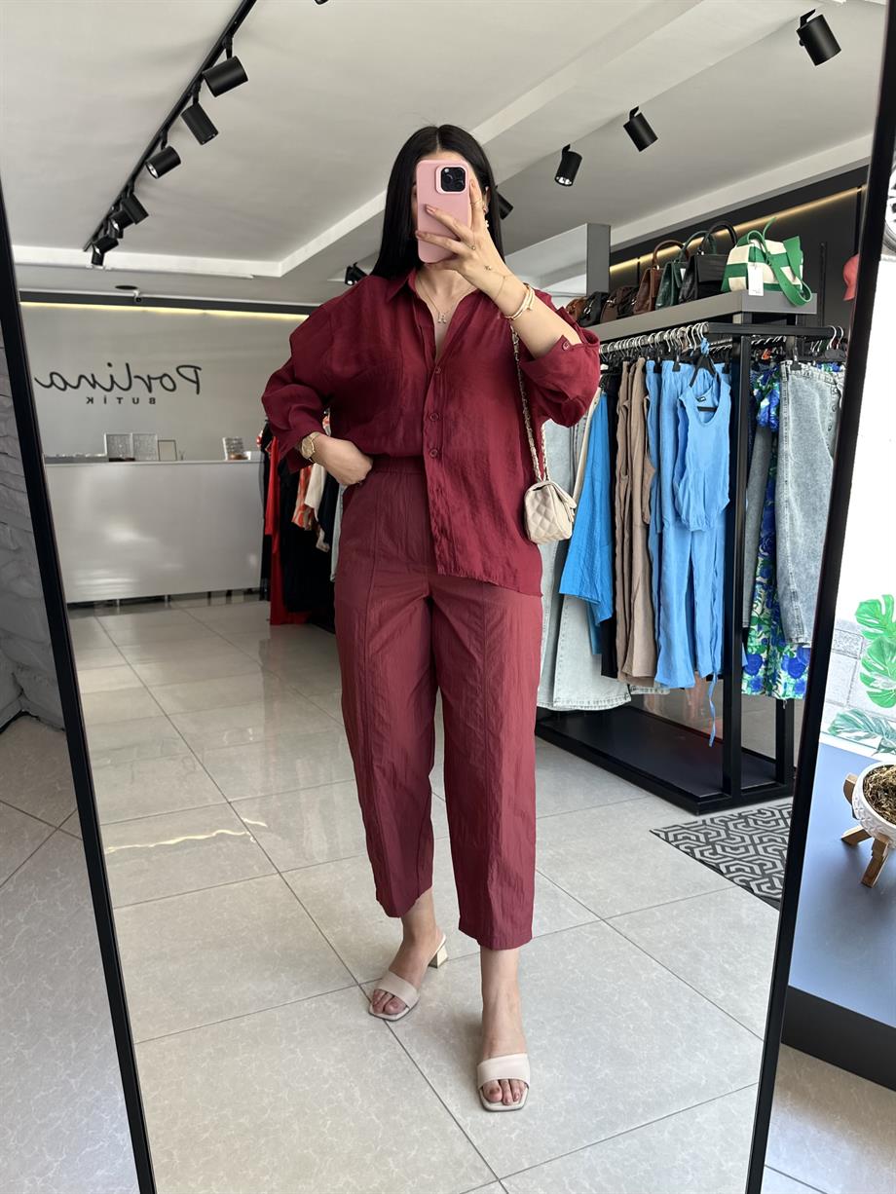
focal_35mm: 24
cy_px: 597
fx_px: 828
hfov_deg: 56.8
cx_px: 448
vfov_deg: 71.6
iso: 64
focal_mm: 6.86
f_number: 1.78
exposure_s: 1/100
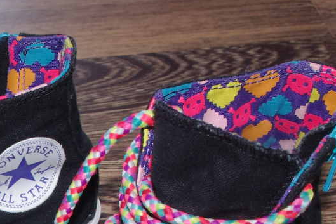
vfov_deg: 13.5
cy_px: 287
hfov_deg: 19.4
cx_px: -86
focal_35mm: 98
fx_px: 915
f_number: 8
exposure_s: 1/20
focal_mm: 20
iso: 800
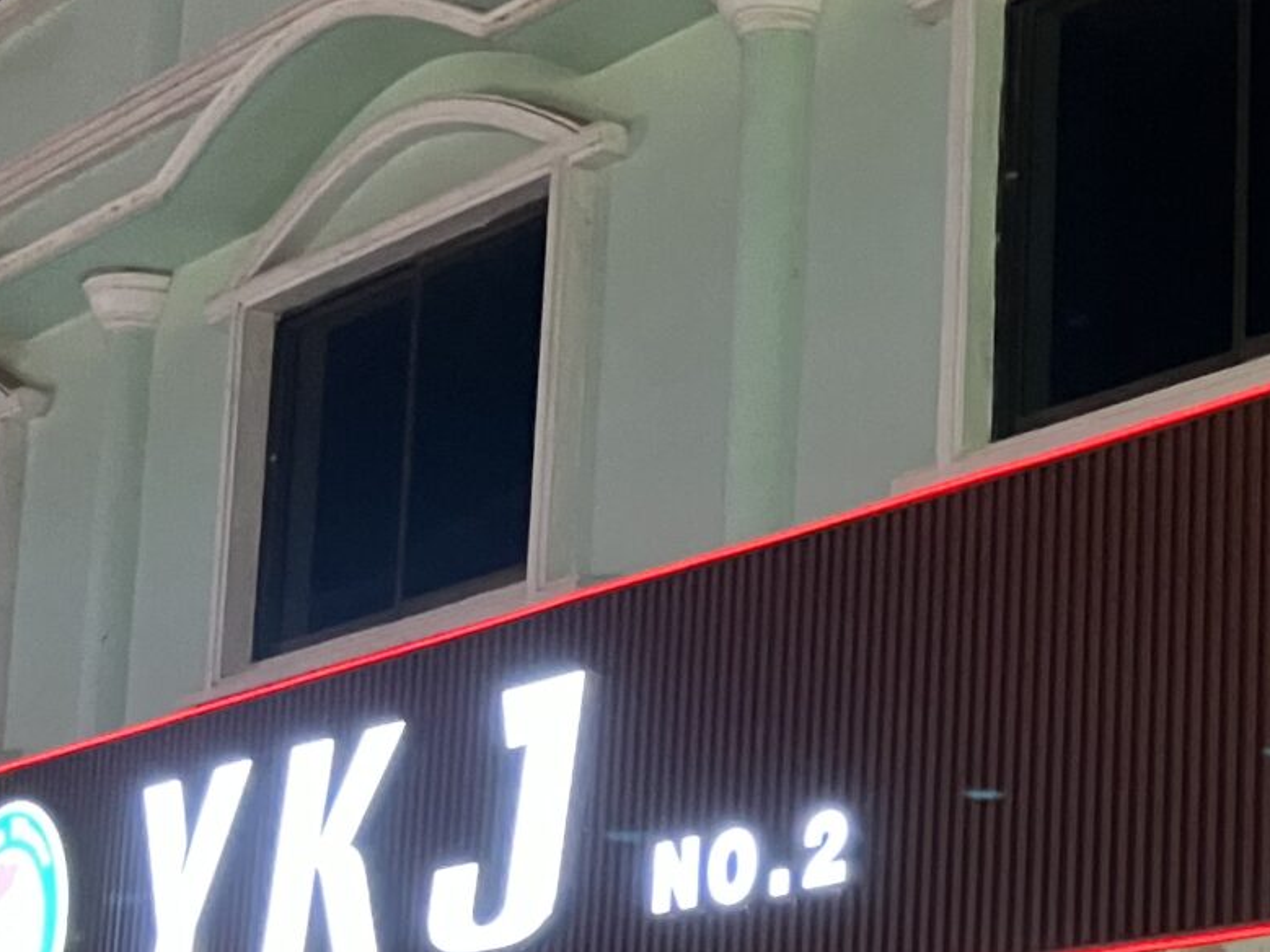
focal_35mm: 92
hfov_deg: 20.8
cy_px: 848
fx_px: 3375
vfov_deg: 15.9
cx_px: 1180
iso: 250
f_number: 1.8
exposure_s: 1/50
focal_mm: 3.99
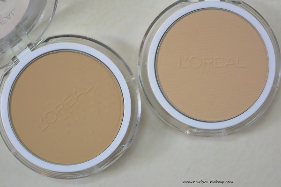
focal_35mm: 82
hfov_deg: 24.6
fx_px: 644
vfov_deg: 16.6
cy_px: 94
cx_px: 140
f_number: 5.6
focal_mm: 55
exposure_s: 1/13
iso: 640
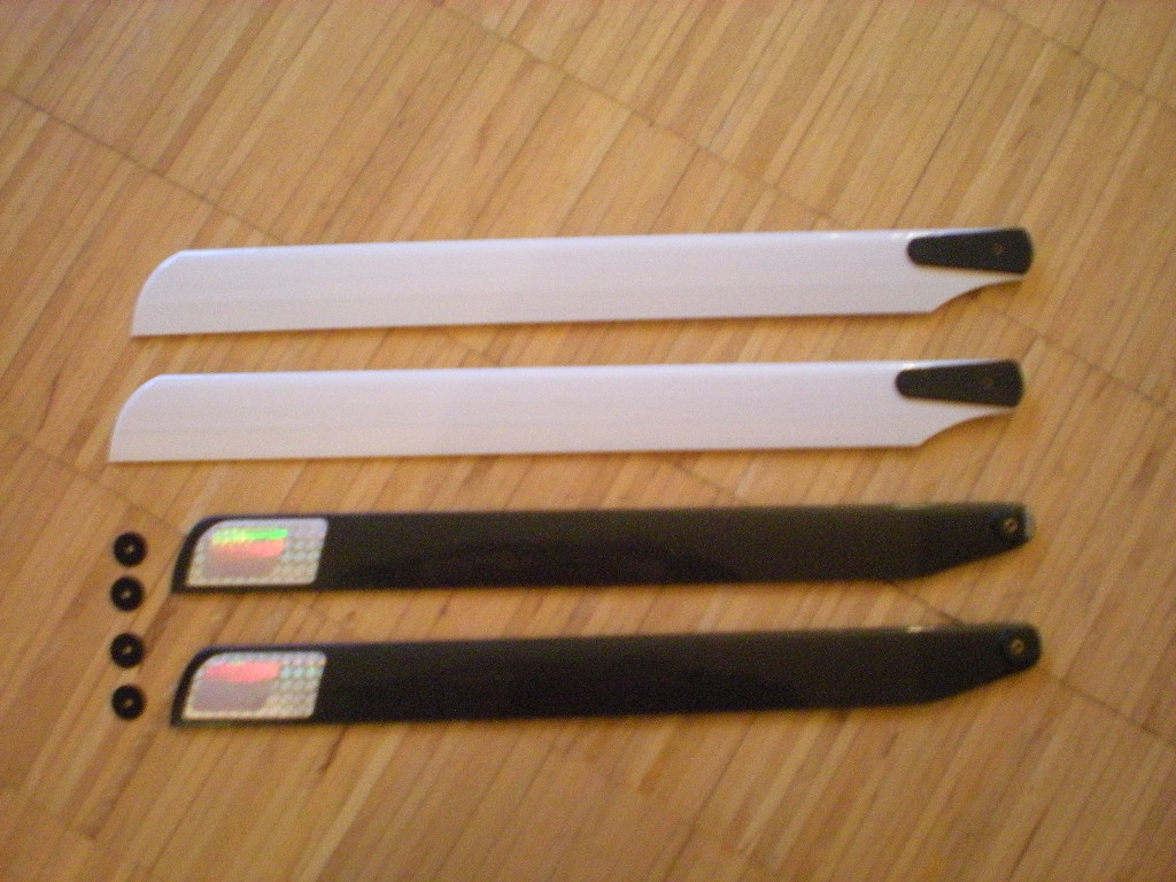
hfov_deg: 49.0
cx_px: 588
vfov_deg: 37.7
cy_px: 441
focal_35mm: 38
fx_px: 1291
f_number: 3.1
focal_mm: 6.3
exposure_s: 1/8
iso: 635
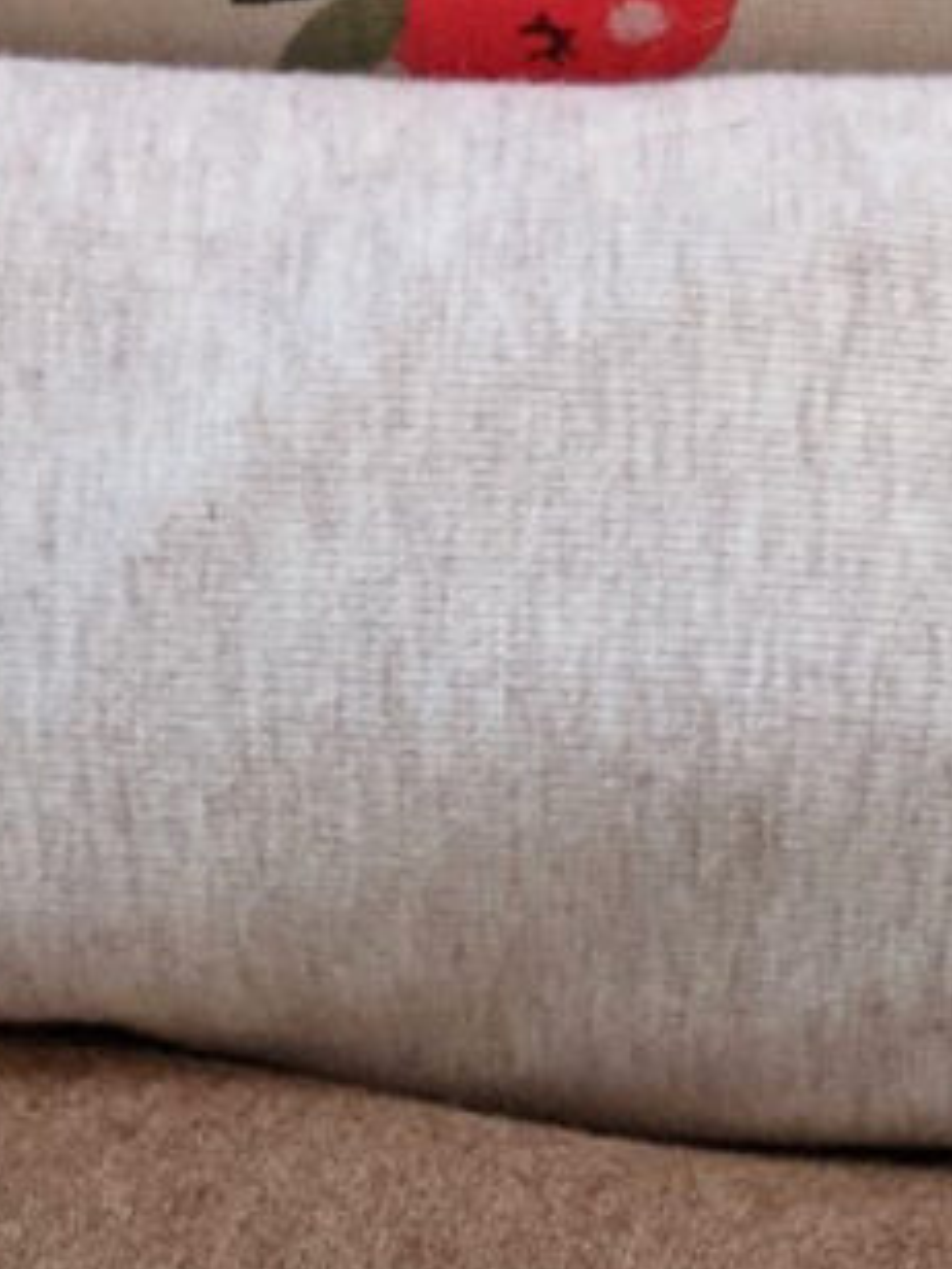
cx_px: 647
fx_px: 4290
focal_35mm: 117
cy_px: 1621
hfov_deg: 12.6
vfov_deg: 16.0
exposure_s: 1/100
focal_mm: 4.44
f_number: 1.8
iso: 472
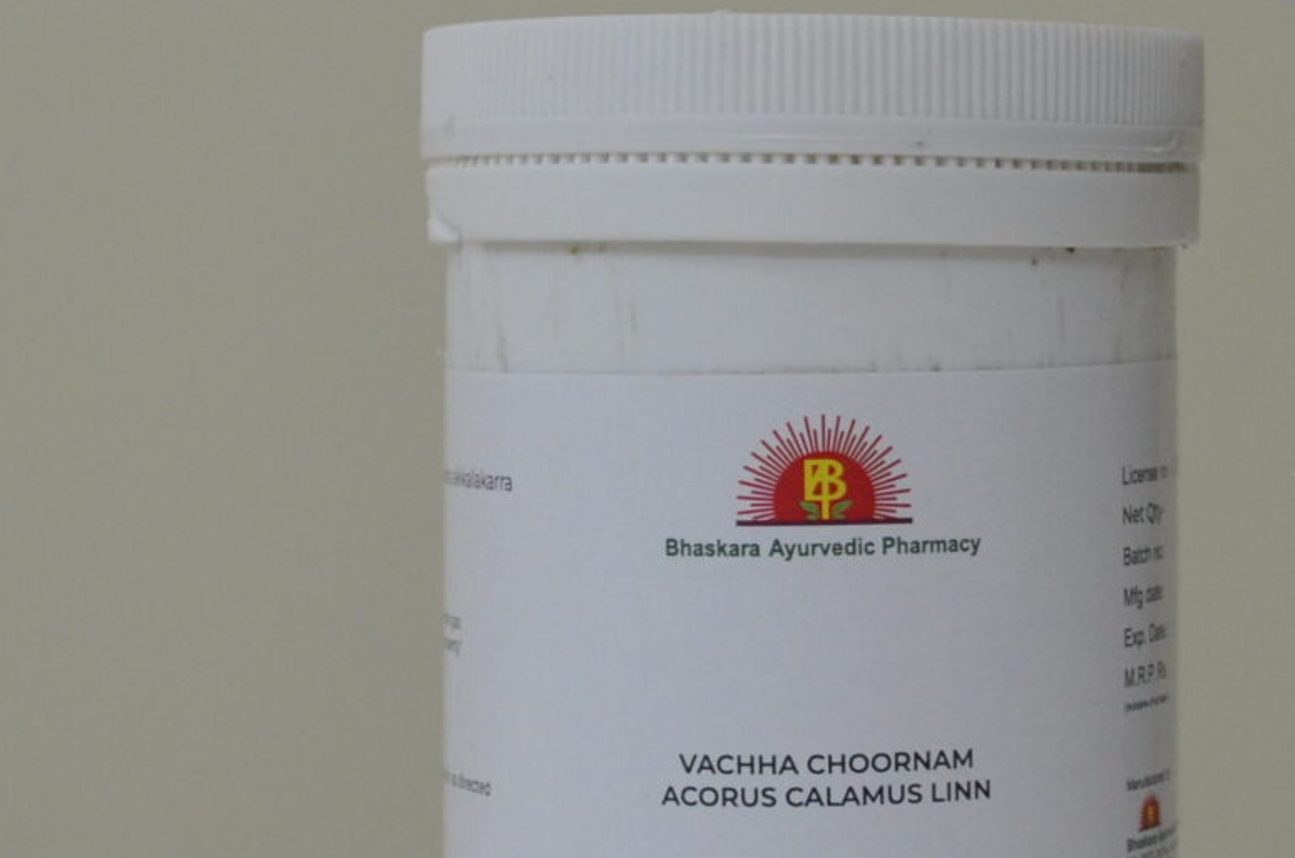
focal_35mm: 129
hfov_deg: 15.9
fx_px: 4632
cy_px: 271
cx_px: 818
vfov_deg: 10.6
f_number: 4.2
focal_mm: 26
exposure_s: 1/40
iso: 800
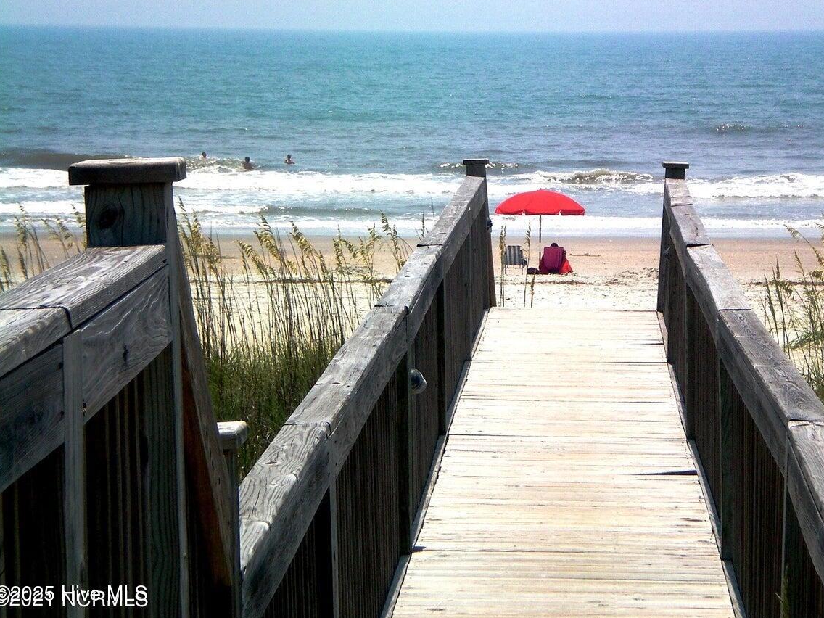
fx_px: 3261
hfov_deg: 14.4
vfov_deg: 10.8
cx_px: 486
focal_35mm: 137
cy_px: 255
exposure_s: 1/500
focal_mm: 18.9
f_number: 5.9
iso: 64
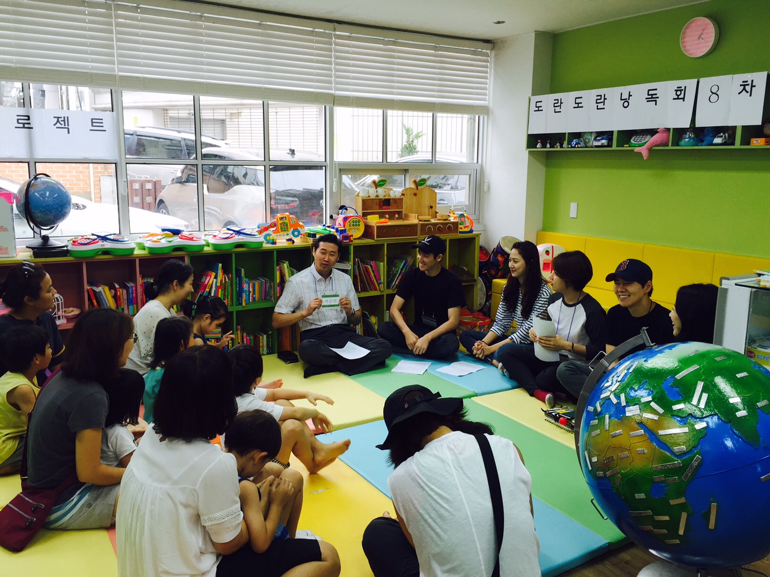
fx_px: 645
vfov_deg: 48.2
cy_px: 288
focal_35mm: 29
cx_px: 385
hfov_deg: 61.7
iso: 40
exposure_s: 1/60
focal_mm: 4.15
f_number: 2.2
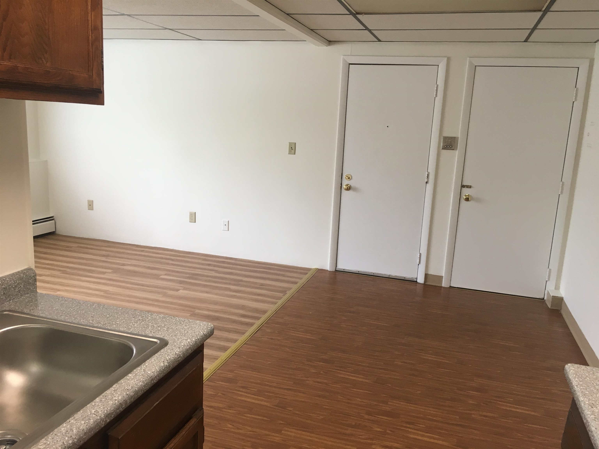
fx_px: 502
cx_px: 300
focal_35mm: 29
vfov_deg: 48.2
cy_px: 224
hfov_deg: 61.7
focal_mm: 4.15
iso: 50
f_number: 2.2
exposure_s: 1/30
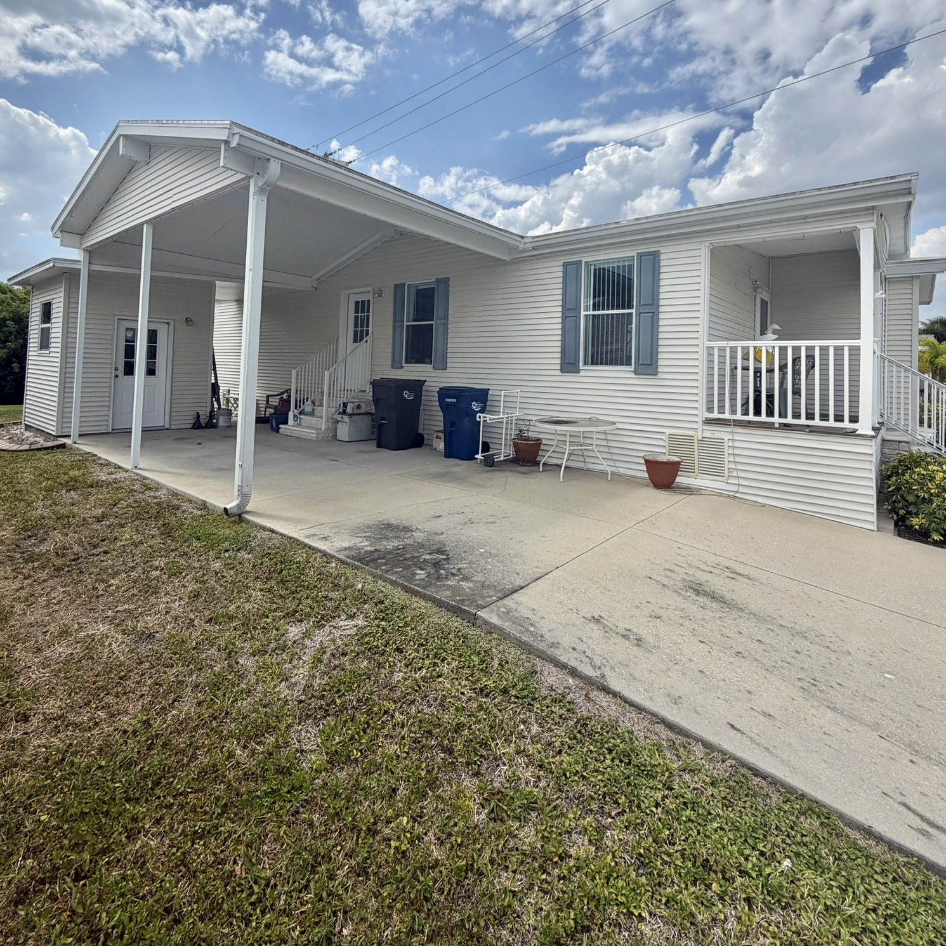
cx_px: 473
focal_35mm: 17
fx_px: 526
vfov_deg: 82.4
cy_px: 354
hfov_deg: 84.0
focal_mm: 2.22
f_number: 2.2
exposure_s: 1/1399
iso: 20
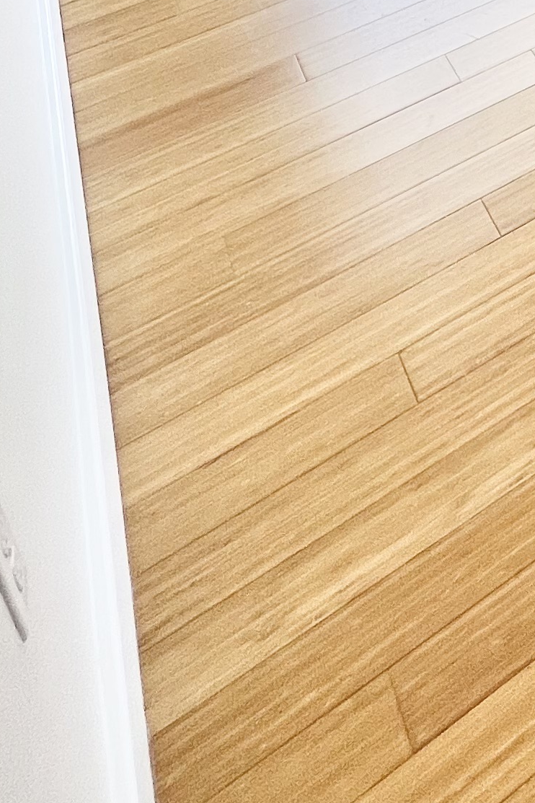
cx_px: 942
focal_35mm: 49
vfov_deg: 27.6
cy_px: -403
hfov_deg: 20.3
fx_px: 1092
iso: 32
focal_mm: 1.57
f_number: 1.8
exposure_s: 1/164
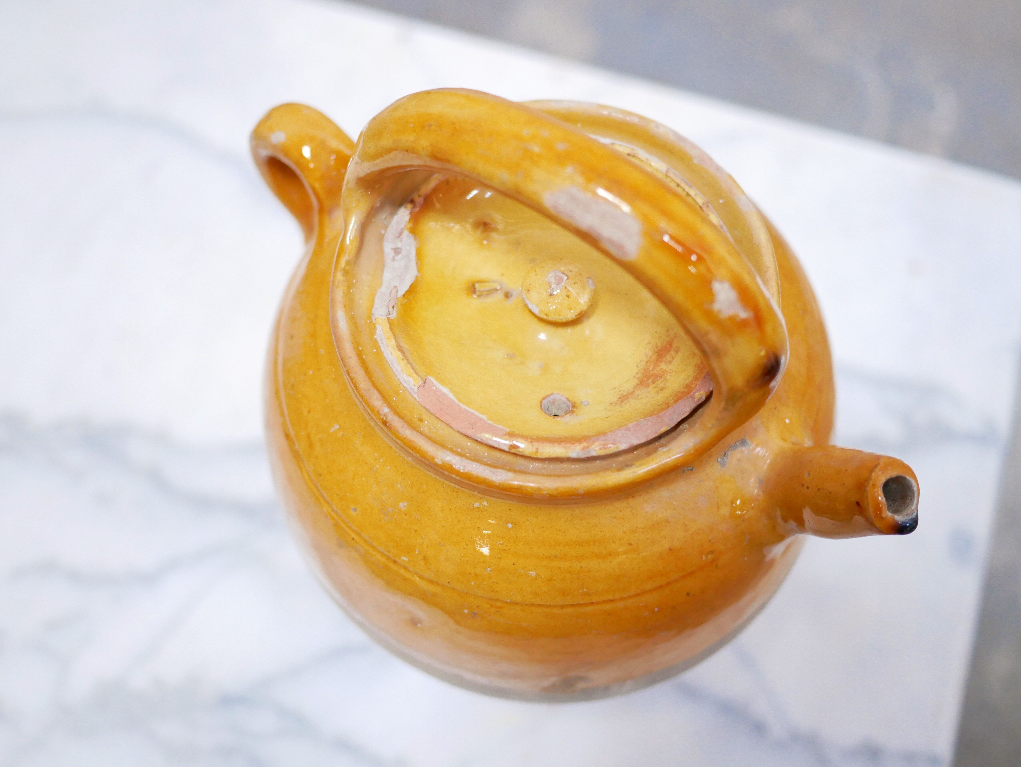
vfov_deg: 36.0
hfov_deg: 46.8
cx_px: 510
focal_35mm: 40
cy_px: 384
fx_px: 1180
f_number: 1.7
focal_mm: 20
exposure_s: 1/60
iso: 1250
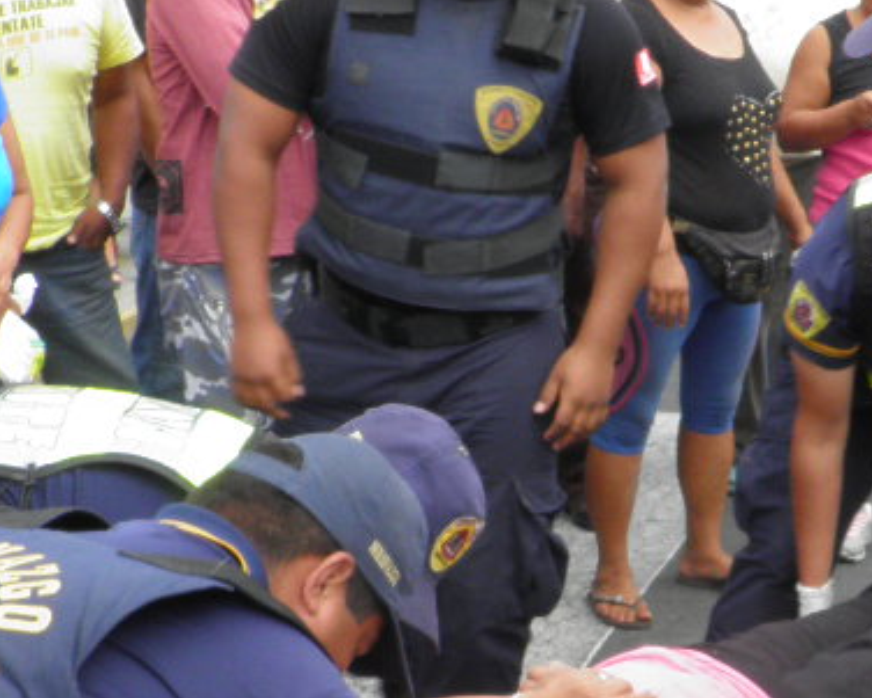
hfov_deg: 20.5
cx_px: 550
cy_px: 587
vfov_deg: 16.4
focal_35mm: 93
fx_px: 2401
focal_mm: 4.9
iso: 50
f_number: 5.7
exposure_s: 1/80
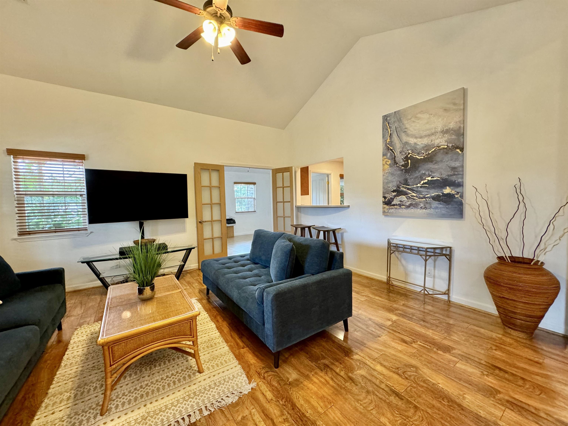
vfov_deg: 85.7
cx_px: 284
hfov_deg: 102.1
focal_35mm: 14
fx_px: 230
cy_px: 213
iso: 320
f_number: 2.2
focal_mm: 2.22
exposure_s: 1/60
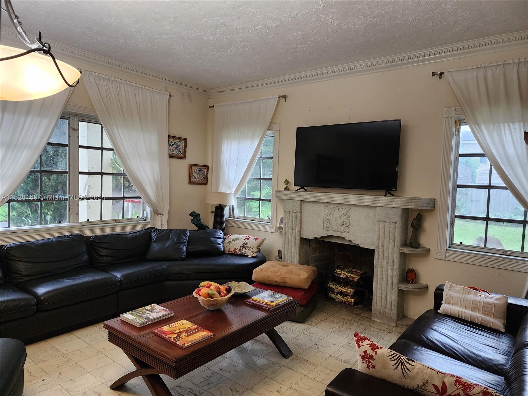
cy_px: 198
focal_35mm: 23
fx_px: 351
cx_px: 264
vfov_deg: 58.9
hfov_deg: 73.9
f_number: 1.8
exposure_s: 1/120
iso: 500
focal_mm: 6.4
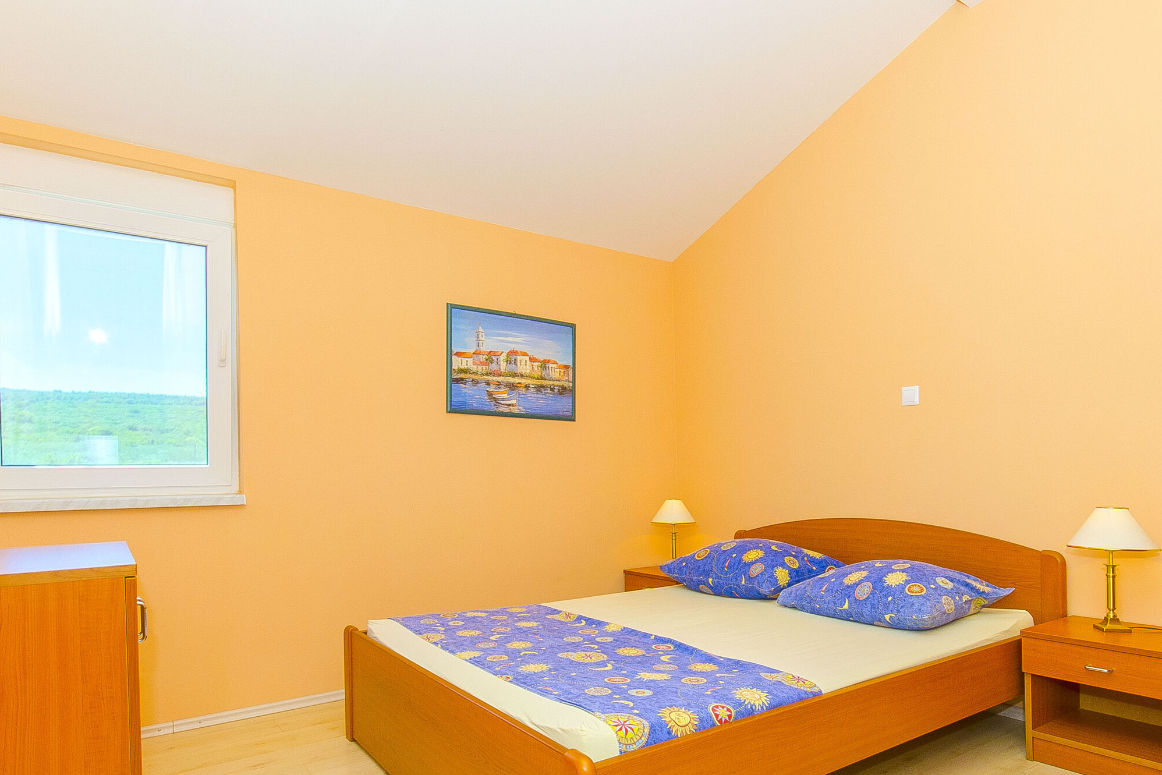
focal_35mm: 21
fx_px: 678
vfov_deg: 58.8
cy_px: 479
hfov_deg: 81.0
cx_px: 636
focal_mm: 10
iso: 250
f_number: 8
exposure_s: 1/160
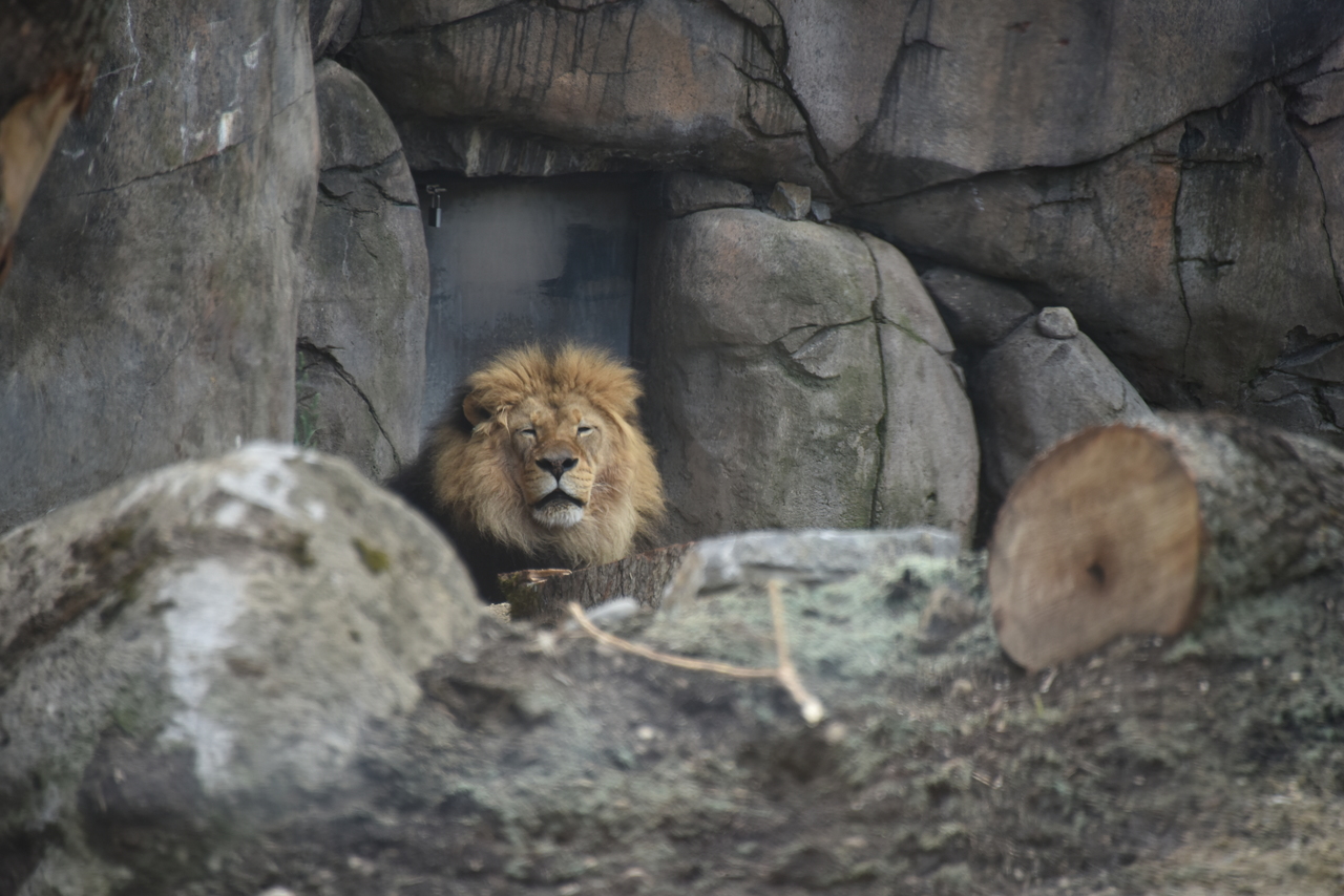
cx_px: 672
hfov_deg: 6.9
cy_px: 448
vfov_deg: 4.6
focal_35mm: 300
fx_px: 11202
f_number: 5.6
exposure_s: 1/640
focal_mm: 300
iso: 640
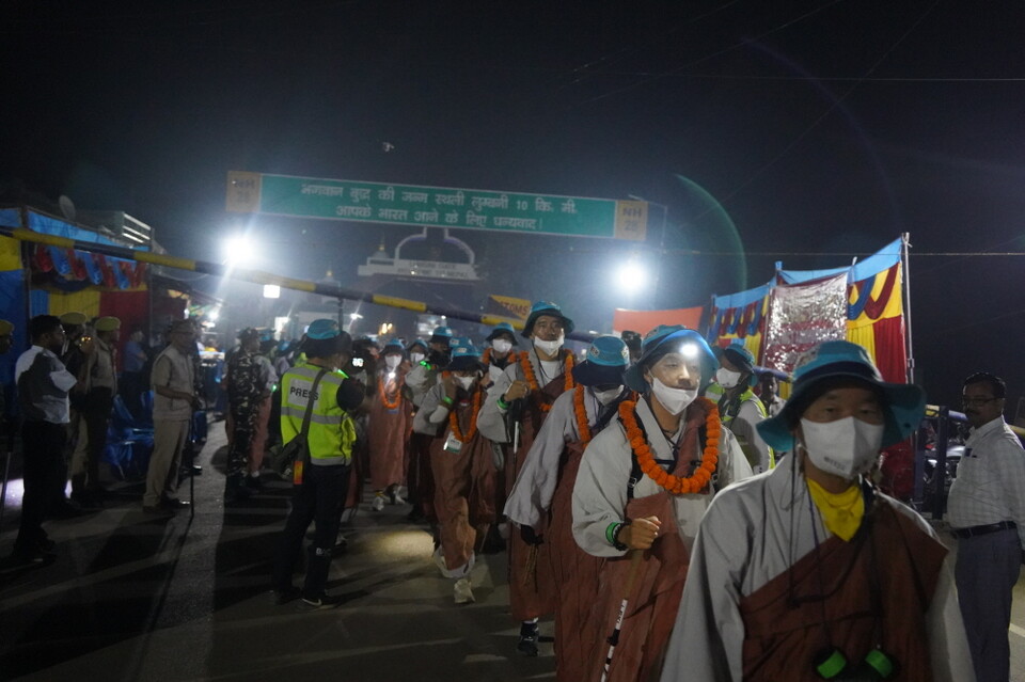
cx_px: 512
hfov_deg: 58.7
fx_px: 911
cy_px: 341
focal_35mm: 32
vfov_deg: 41.1
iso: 12800
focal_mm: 32
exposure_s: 1/100
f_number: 3.2
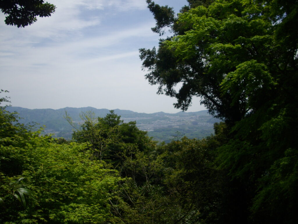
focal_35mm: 37
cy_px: 112
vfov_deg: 38.7
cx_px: 149
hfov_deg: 50.1
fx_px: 319
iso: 100
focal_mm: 6.2
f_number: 5.6
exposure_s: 1/800
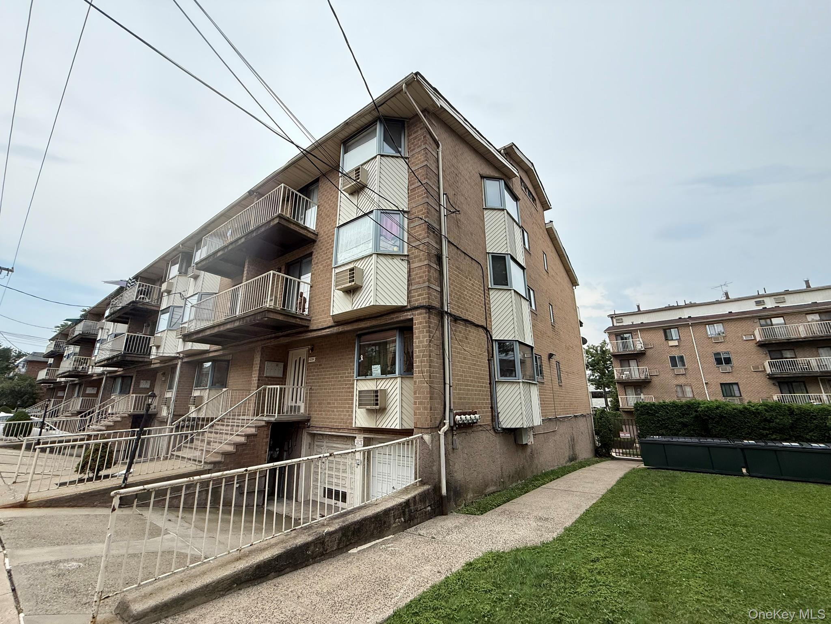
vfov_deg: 85.7
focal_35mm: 14
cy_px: 312
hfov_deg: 102.1
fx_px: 336
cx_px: 416
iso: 64
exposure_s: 1/779
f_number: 2.2
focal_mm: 2.22
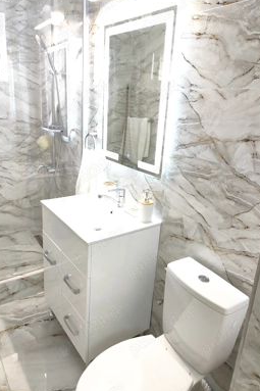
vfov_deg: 71.5
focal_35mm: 25
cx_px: 126
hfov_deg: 51.2
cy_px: 190
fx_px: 271
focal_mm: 6.14
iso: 800
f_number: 1.65
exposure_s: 1/100
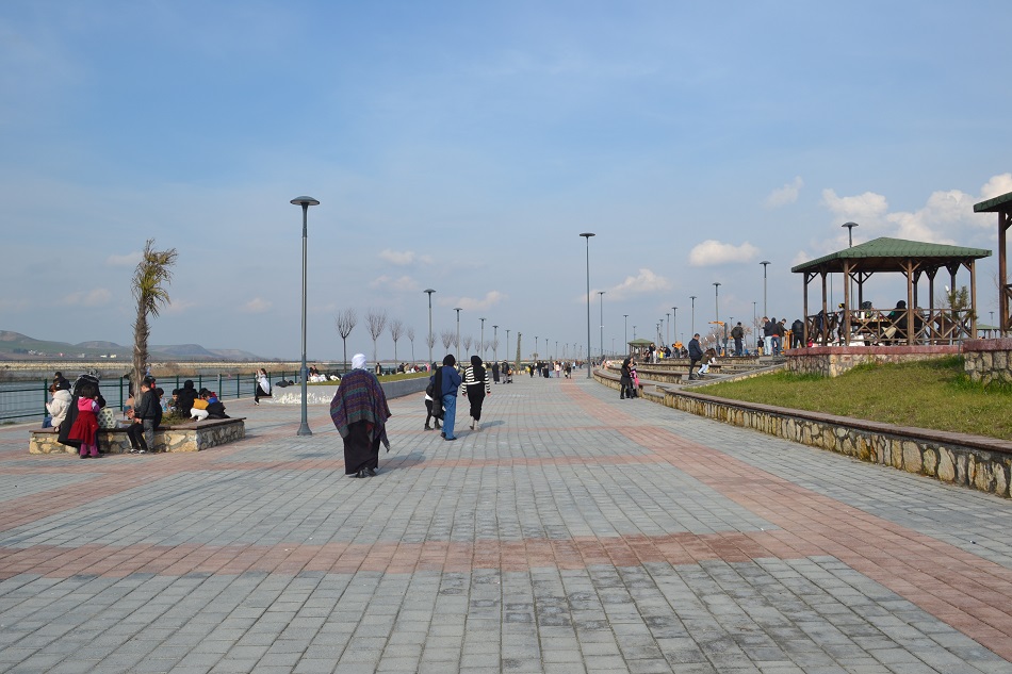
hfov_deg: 61.9
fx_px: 843
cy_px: 337
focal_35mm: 30
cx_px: 506
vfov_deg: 43.6
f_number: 7.1
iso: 100
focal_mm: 20
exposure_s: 1/200
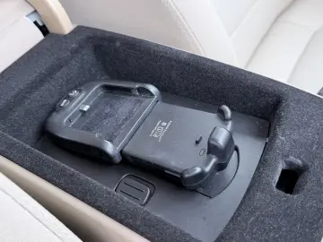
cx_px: 162
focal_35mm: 24
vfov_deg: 56.8
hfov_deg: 71.6
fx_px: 224
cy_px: 121
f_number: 1.78
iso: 125
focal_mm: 6.76
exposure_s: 1/121
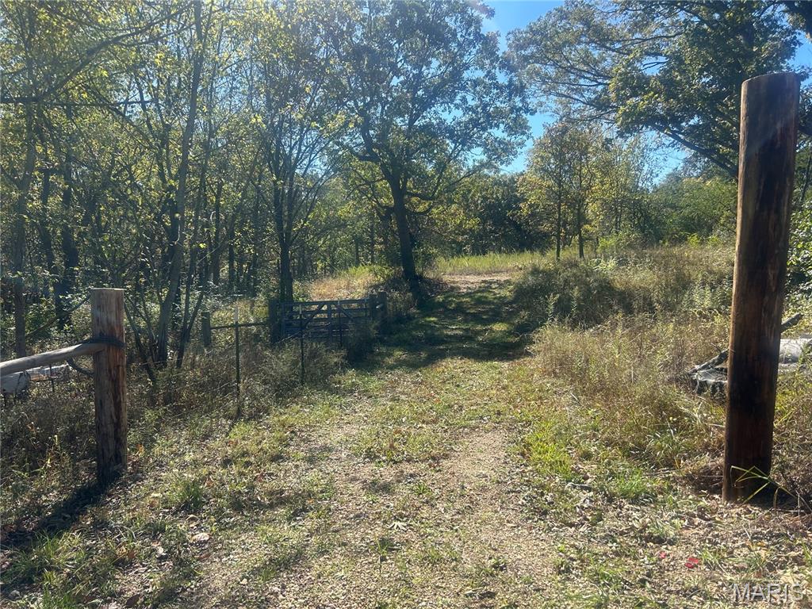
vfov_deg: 53.1
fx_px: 610
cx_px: 406
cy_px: 304
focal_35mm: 26
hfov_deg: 67.3
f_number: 1.5
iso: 50
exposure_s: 1/2252
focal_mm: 5.7
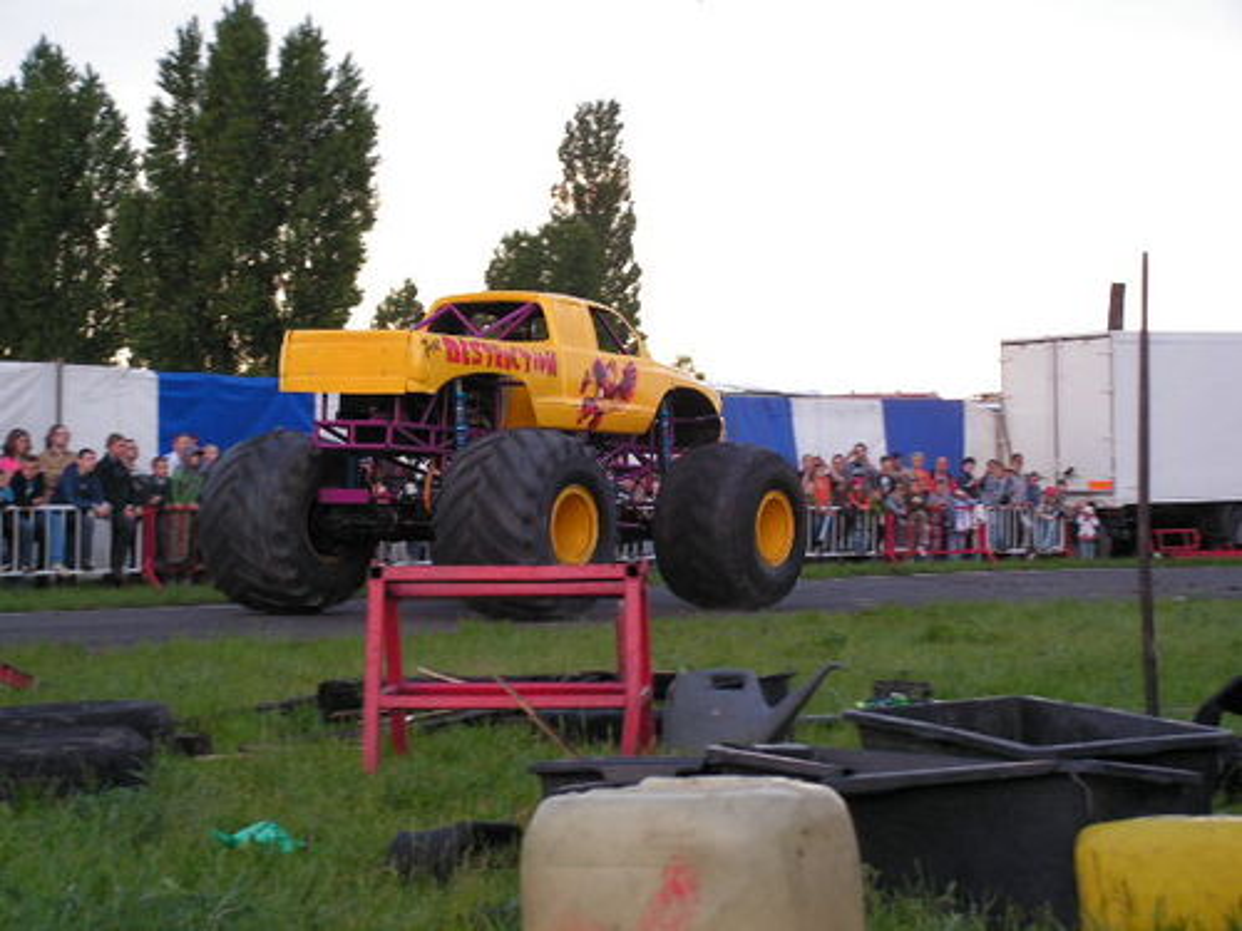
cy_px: 466
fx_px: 2870
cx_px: 621
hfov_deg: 24.4
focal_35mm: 80
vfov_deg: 18.4
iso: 80
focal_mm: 13.4
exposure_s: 1/80
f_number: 3.3
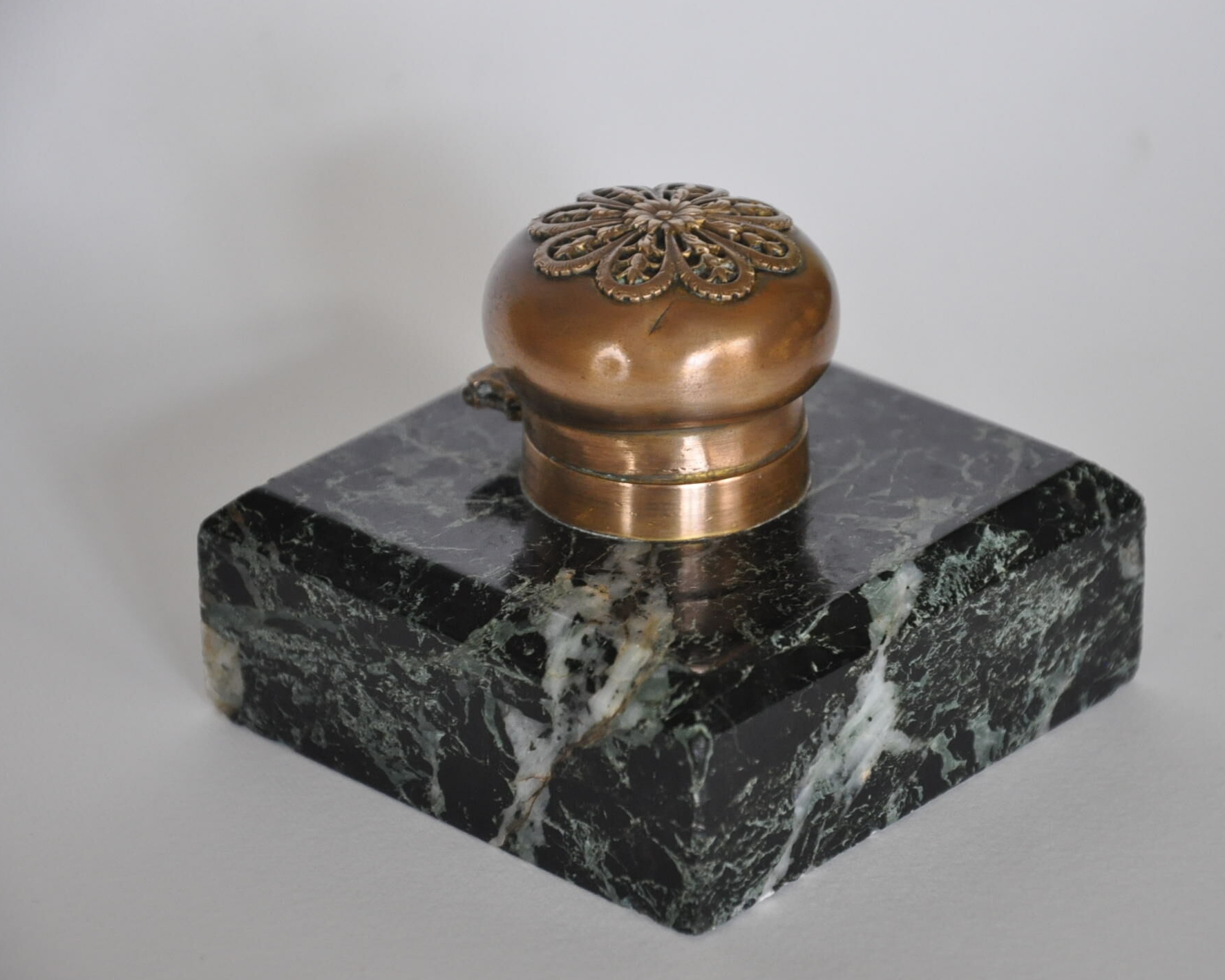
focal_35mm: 179
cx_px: 678
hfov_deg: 10.8
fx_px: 6473
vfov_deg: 8.7
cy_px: 490
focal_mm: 105
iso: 1400
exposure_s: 1/125
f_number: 5.6
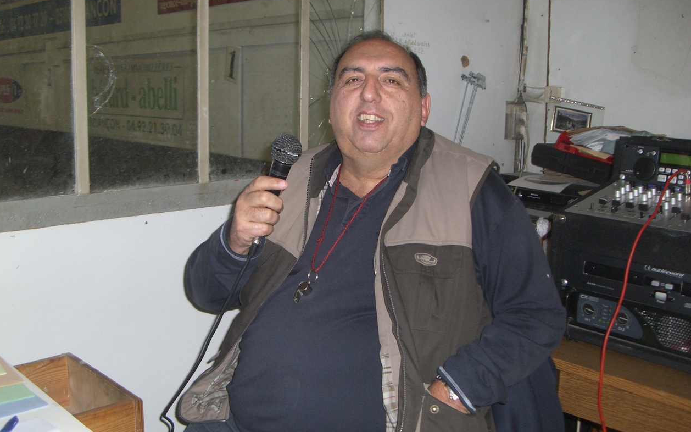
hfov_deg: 48.2
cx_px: 346
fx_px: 772
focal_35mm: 41
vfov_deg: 31.2
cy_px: 239
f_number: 2.7
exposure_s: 1/60
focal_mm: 6.2
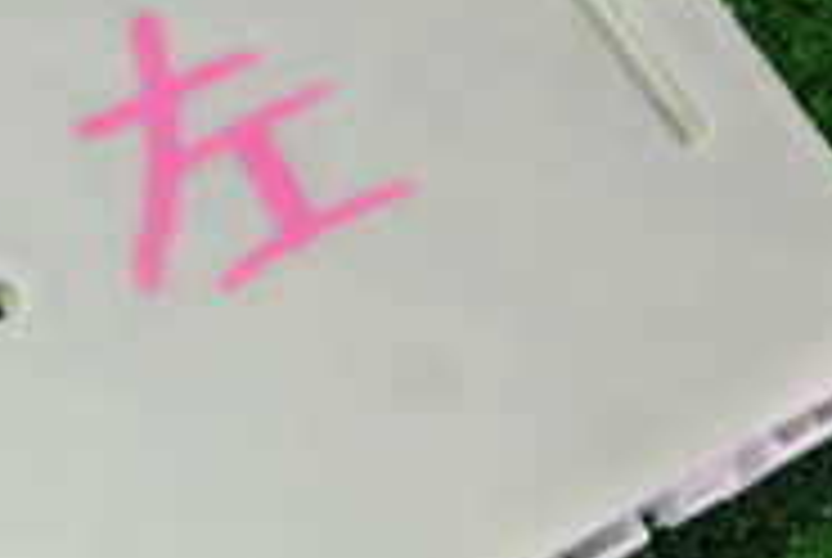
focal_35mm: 101
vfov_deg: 13.6
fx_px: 2338
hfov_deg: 19.3
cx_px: -94
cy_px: 418
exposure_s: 1/30
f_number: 2.3
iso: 400
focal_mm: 5.4
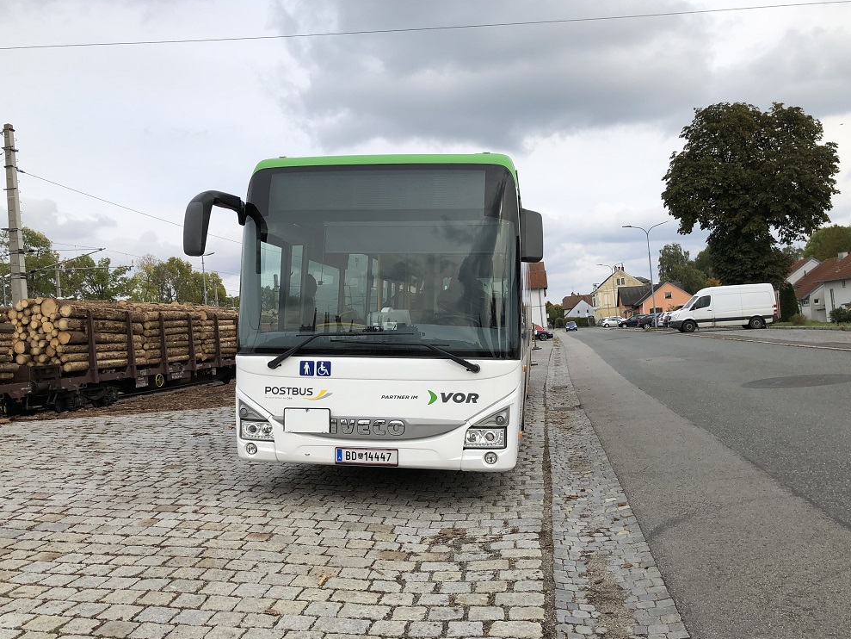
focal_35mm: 29
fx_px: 713
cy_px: 311
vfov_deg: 48.2
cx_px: 440
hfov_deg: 61.6
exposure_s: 1/1116
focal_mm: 4
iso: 20
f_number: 1.8
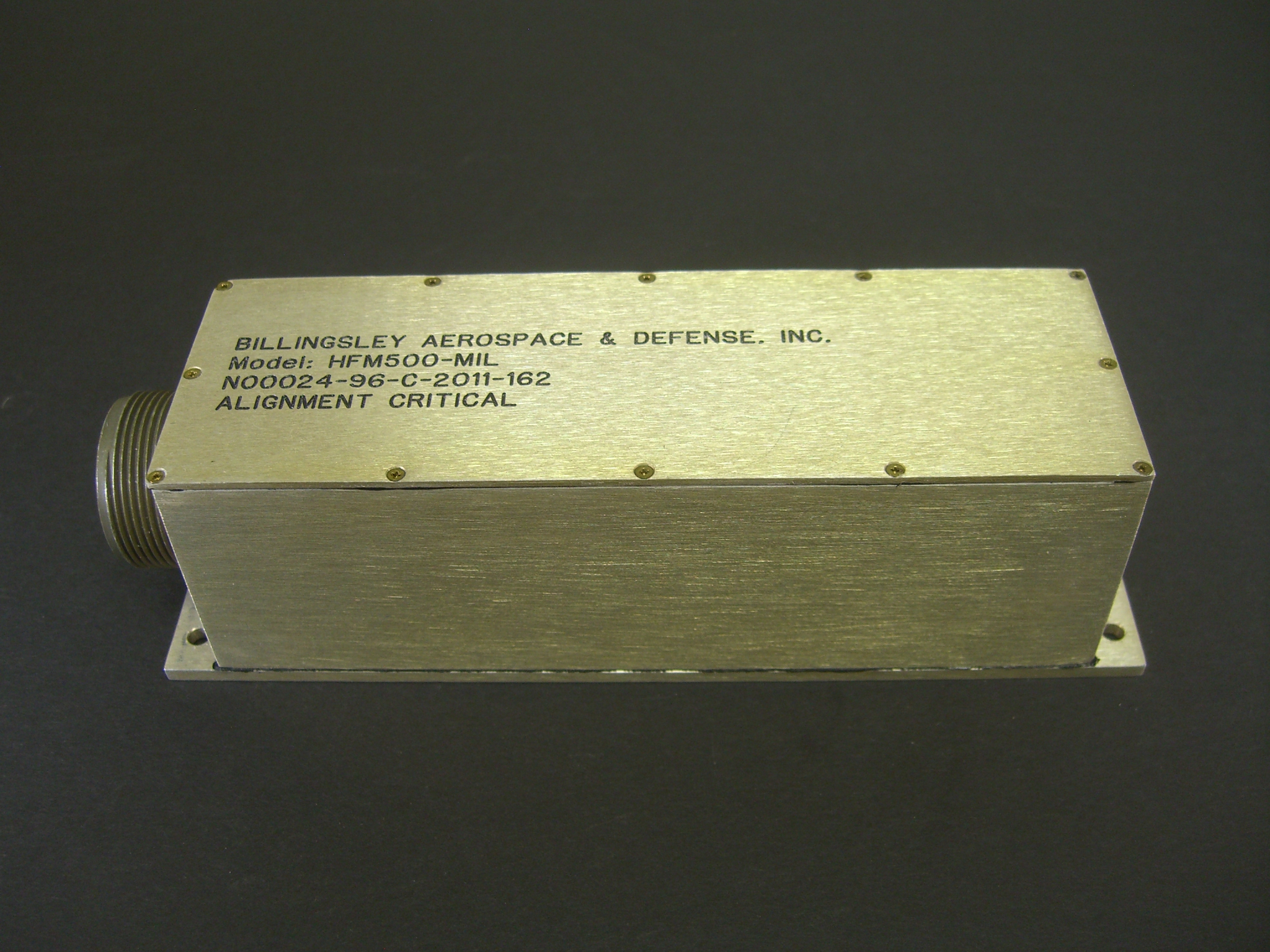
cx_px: 635
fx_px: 1394
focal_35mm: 38
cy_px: 476
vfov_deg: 37.7
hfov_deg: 49.0
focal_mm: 7.9
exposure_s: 1/50
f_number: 2.8
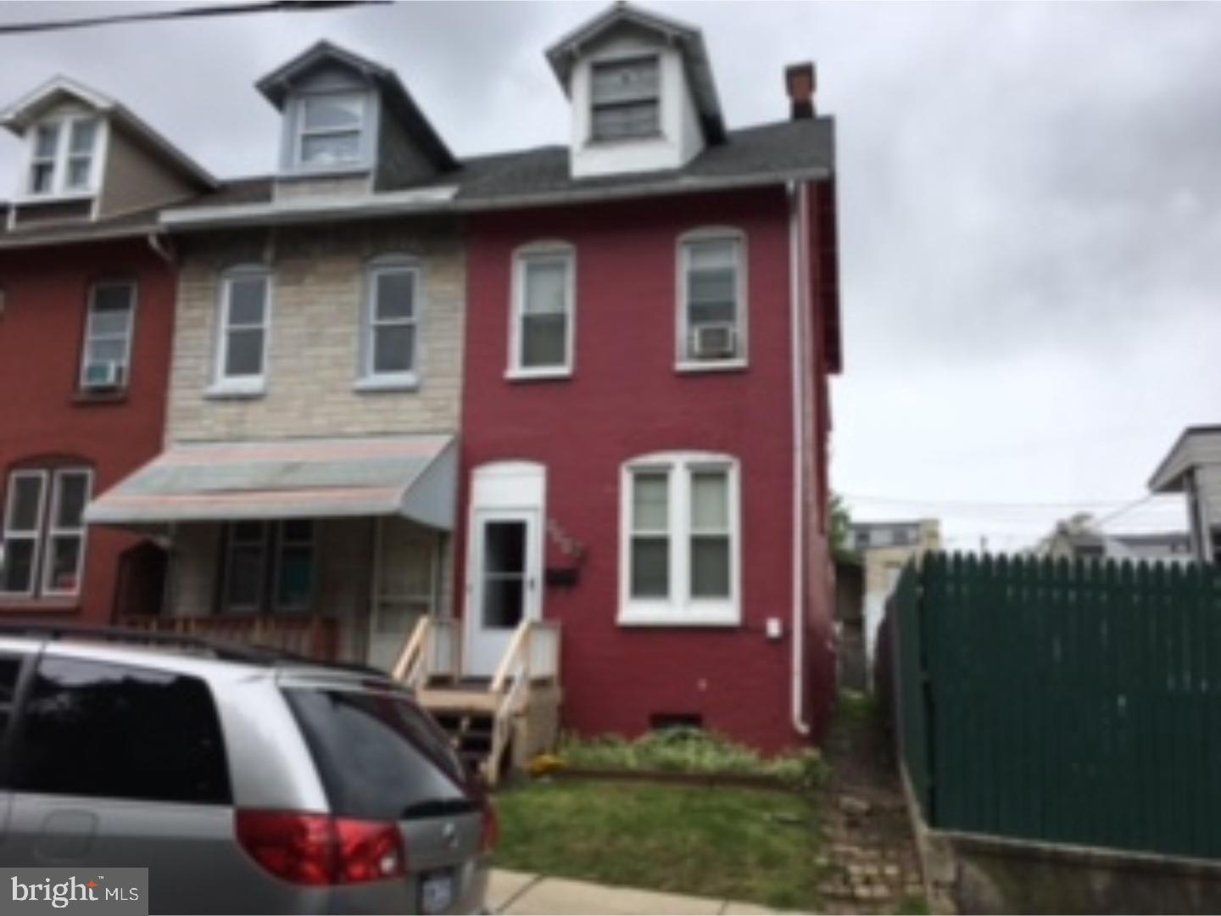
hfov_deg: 61.7
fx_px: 1023
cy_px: 458
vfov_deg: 48.2
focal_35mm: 29
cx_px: 610
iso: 25
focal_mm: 4.15
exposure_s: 1/1479
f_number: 2.2
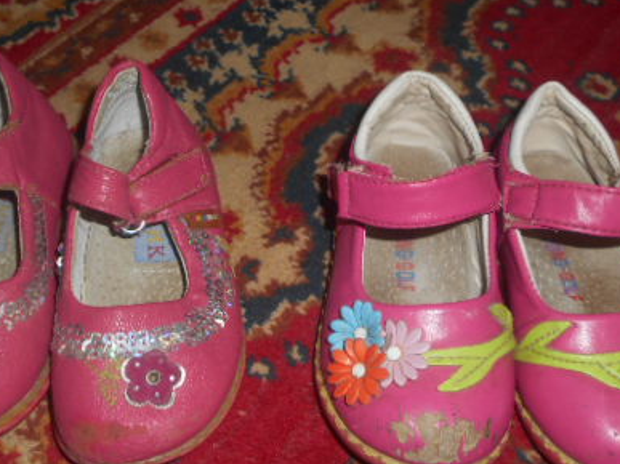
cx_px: 309
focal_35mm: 43
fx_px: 770
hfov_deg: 43.9
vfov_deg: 33.5
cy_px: 264
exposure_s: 1/25
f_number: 3.2
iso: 80
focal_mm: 4.6
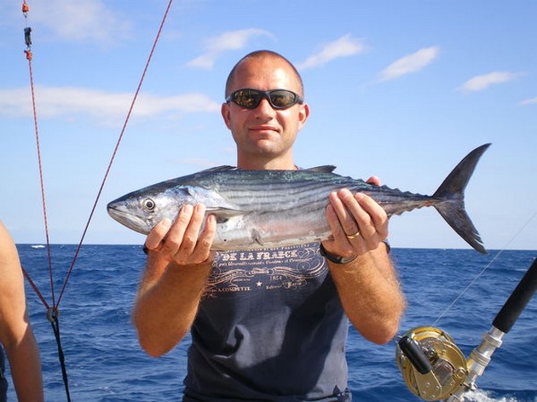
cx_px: 268
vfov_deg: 30.2
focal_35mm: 48
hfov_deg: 39.7
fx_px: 744
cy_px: 201
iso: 50
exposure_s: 1/250
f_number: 5.2
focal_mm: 8.4
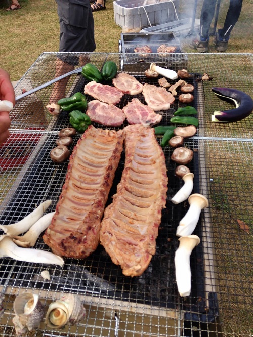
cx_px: 126
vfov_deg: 55.3
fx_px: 321
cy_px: 168
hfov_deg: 43.0
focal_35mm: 33
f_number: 2.4
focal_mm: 4.13
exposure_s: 1/861
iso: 50
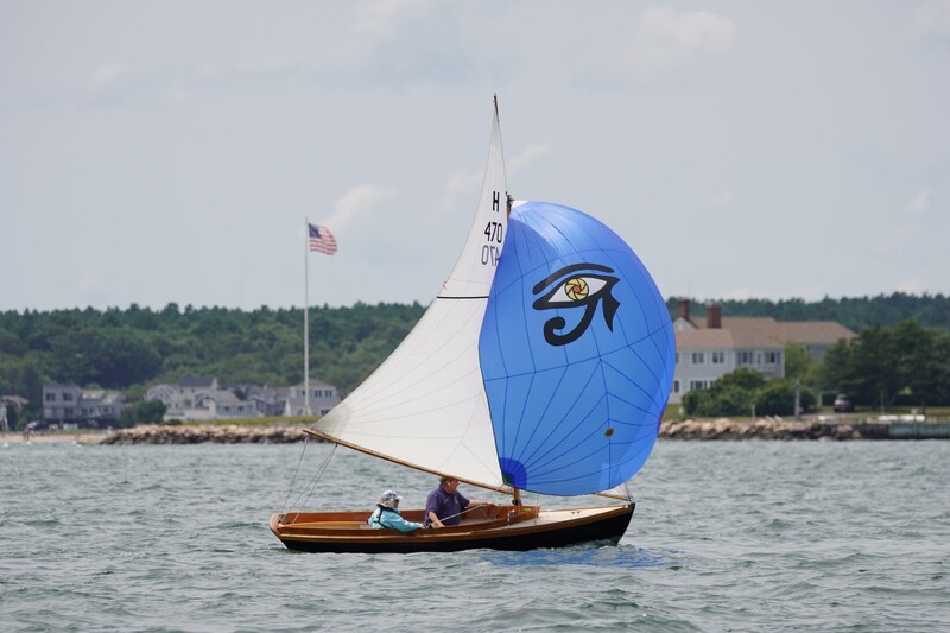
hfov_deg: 5.0
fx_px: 10882
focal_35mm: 412
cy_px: 316
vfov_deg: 3.3
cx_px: 475
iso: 160
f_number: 5.6
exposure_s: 1/1250
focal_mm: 275
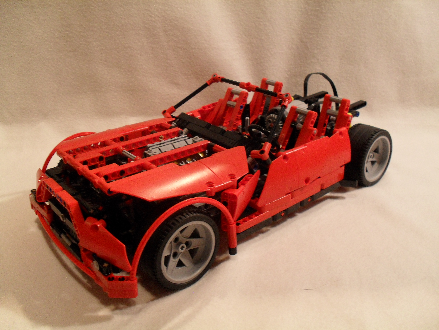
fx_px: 444
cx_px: 220
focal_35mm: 35
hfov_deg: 52.6
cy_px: 165
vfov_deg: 40.7
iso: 200
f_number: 3.2
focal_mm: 6.3
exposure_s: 1/15
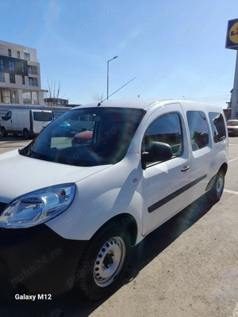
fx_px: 229
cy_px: 158
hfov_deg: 54.9
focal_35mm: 25
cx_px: 119
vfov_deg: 69.4
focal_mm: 4.6
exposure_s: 1/1043
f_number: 2
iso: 20
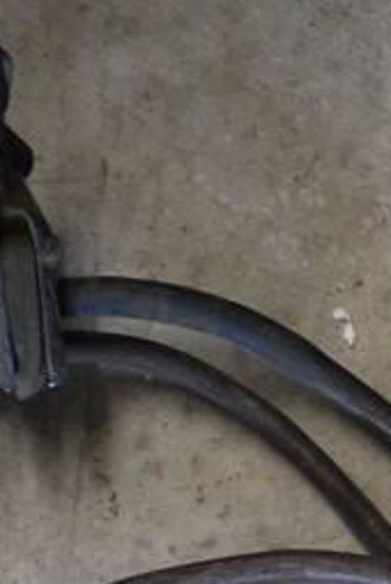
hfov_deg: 13.9
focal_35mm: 97
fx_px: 1576
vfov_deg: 17.9
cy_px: 960
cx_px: 391
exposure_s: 1/125
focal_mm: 18
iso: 2000
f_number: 3.5
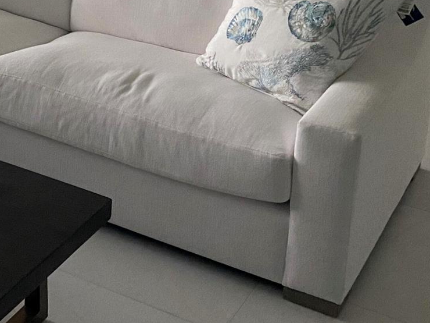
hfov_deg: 25.7
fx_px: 894
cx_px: 3
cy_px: -36
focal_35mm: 72
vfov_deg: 19.5
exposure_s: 1/60
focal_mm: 4.25
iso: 320
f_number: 1.8
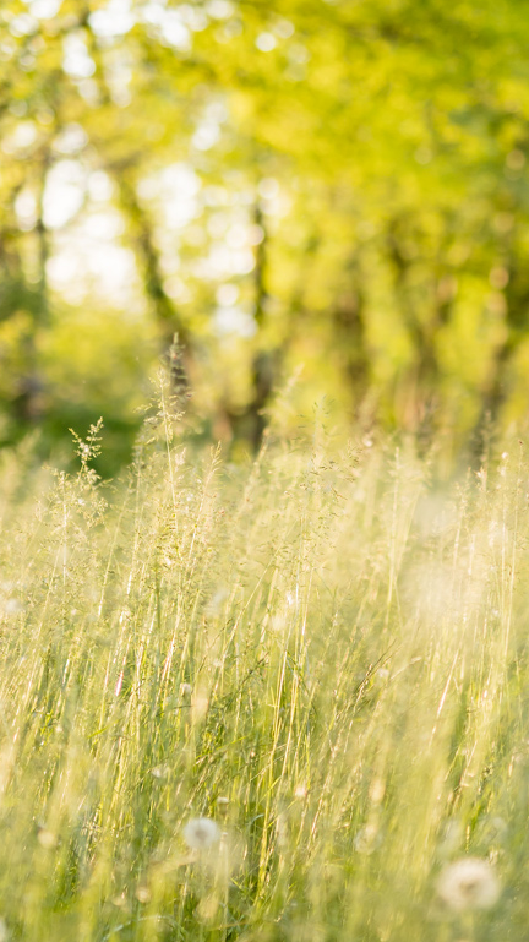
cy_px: 341
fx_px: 2721
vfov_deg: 19.6
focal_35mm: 109
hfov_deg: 11.1
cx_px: 325
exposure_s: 1/800
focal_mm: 50
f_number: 1.4
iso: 100
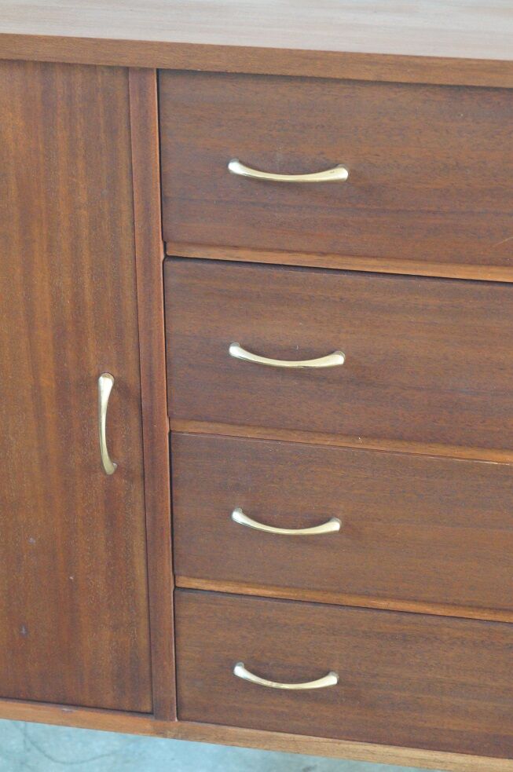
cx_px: 256
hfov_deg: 16.6
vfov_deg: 24.8
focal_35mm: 82
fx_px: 1757
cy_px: 386
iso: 3200
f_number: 6.3
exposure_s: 1/40
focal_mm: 55
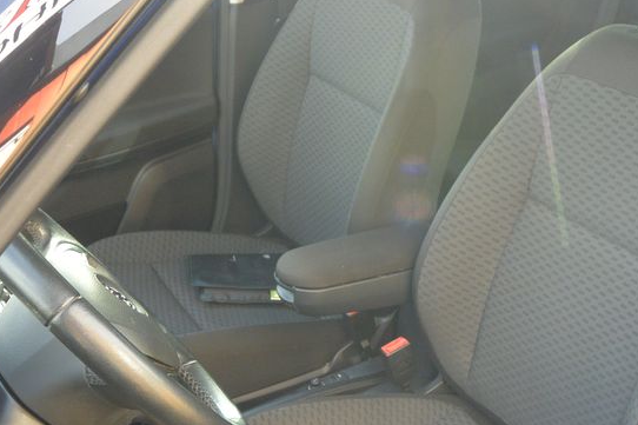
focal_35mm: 51
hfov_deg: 38.5
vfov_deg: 25.8
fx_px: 904
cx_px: 419
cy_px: 358
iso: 320
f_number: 3.5
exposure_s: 1/125
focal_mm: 10
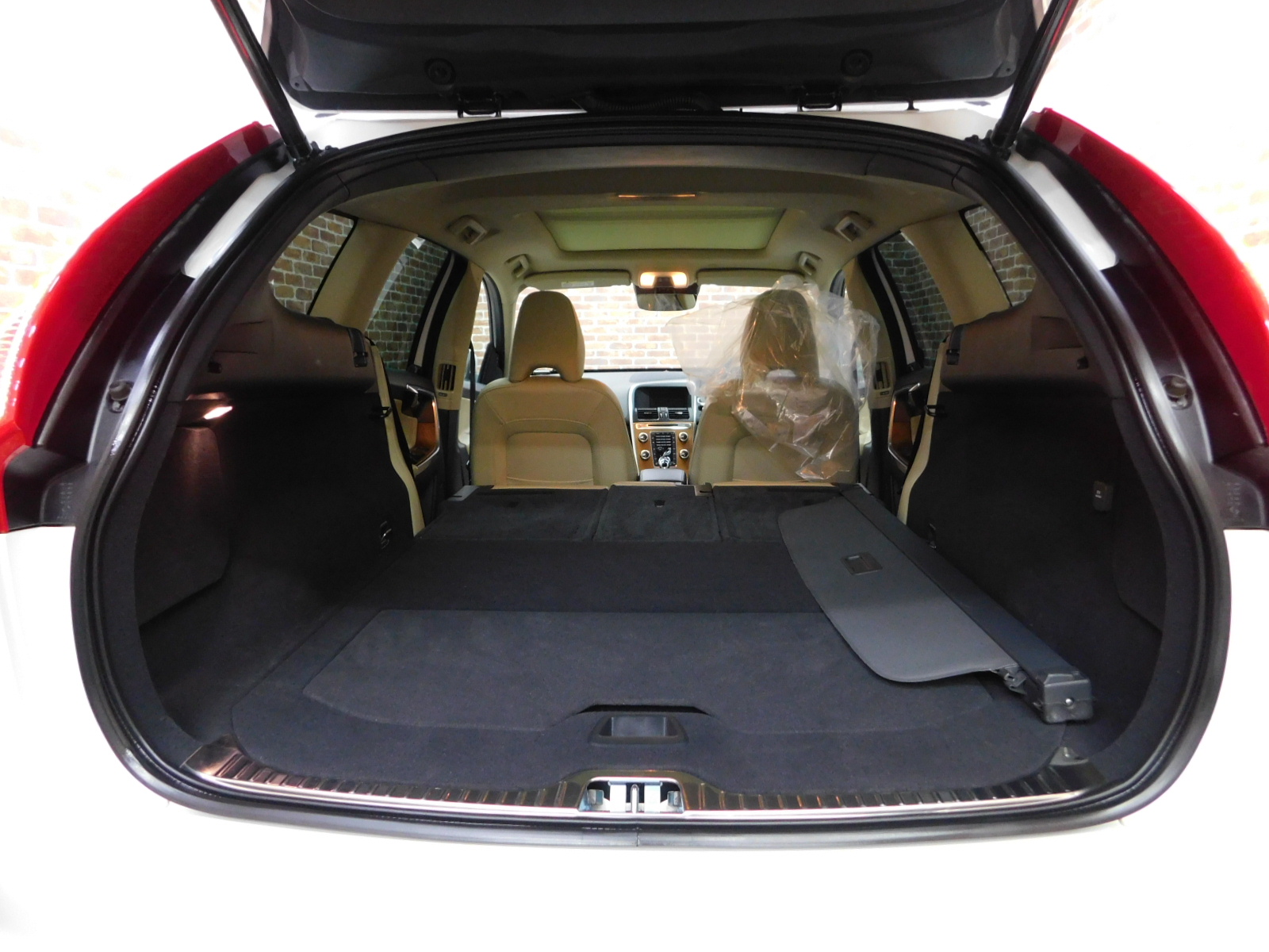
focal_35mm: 23
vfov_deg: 58.9
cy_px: 476
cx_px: 634
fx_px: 843
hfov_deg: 73.9
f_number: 3
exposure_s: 1/15
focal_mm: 4
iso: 400
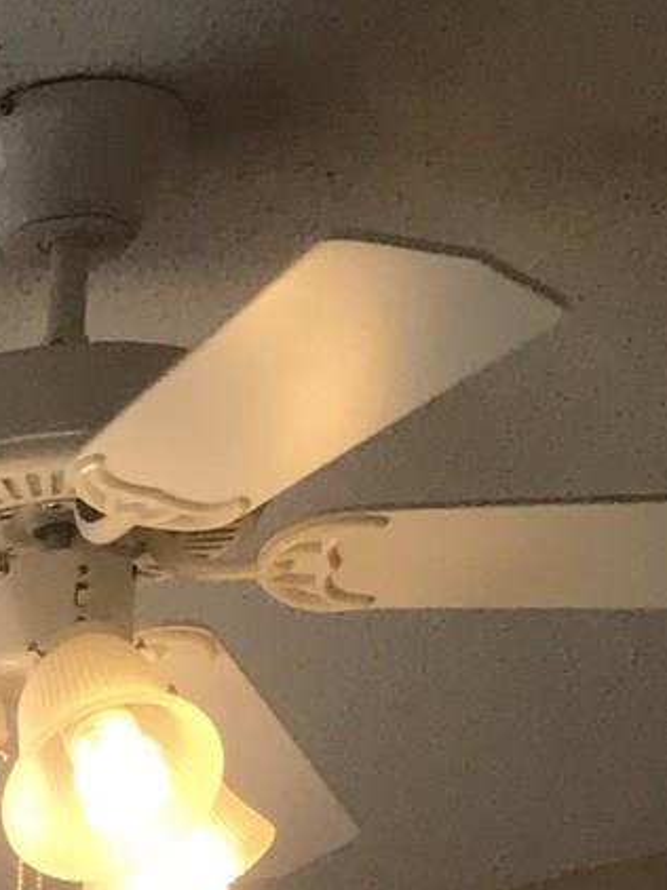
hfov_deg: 8.7
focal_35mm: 153
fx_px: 3935
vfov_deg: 10.4
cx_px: -990
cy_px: 2394
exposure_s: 1/120
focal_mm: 3.99
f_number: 1.8
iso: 32
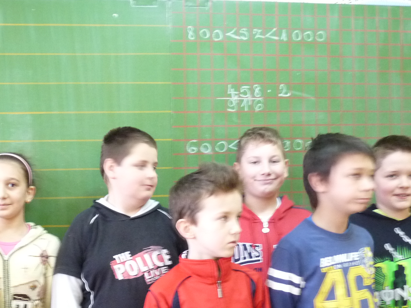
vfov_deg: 29.2
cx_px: 98
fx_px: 582
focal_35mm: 49
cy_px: 234
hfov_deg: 37.8
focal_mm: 4.8
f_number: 2.8
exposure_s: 1/15
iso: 400
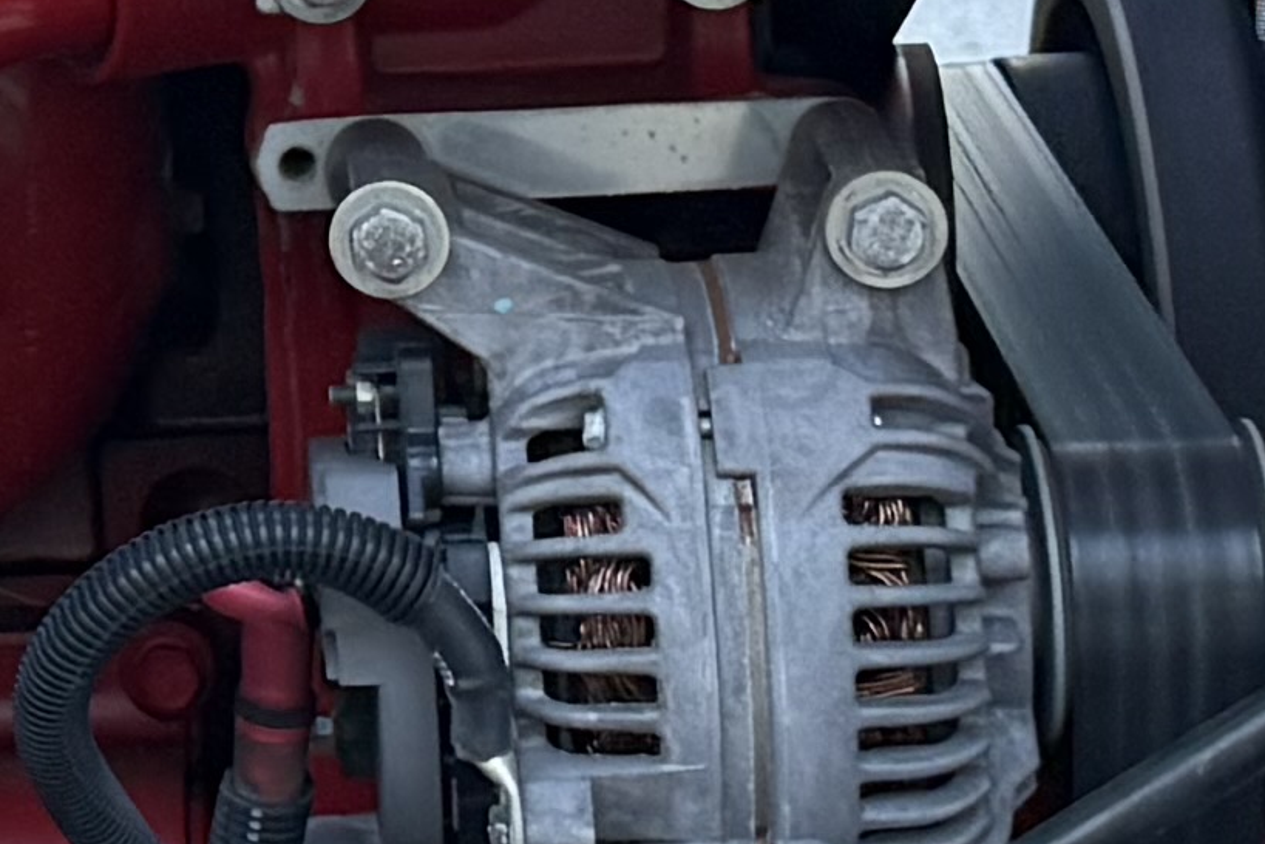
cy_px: -332
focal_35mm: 174
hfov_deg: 11.4
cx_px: -593
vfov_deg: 7.8
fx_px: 6114
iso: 200
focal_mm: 6.76
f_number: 1.78
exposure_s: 1/64
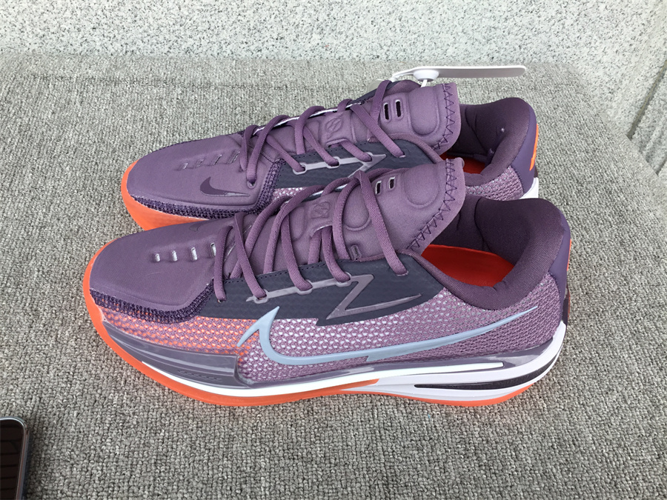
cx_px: 334
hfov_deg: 58.4
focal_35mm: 31
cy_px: 250
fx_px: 597
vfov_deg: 45.4
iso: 25
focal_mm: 3.3
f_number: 2.4
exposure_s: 1/100
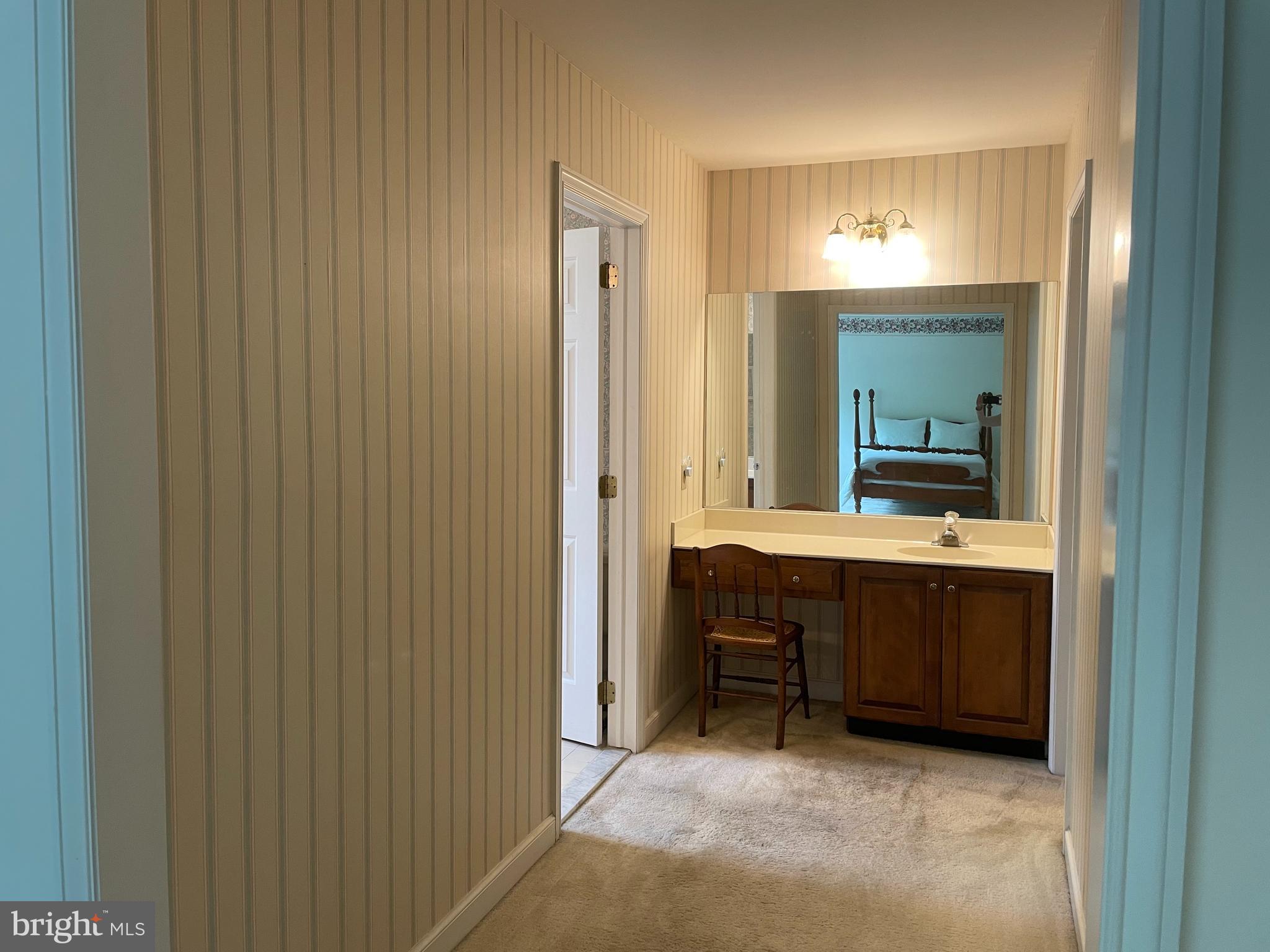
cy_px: 476
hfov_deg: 67.3
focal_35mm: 26
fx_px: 954
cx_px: 635
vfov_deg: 53.1
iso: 80
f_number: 1.6
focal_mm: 4.2
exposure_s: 1/60
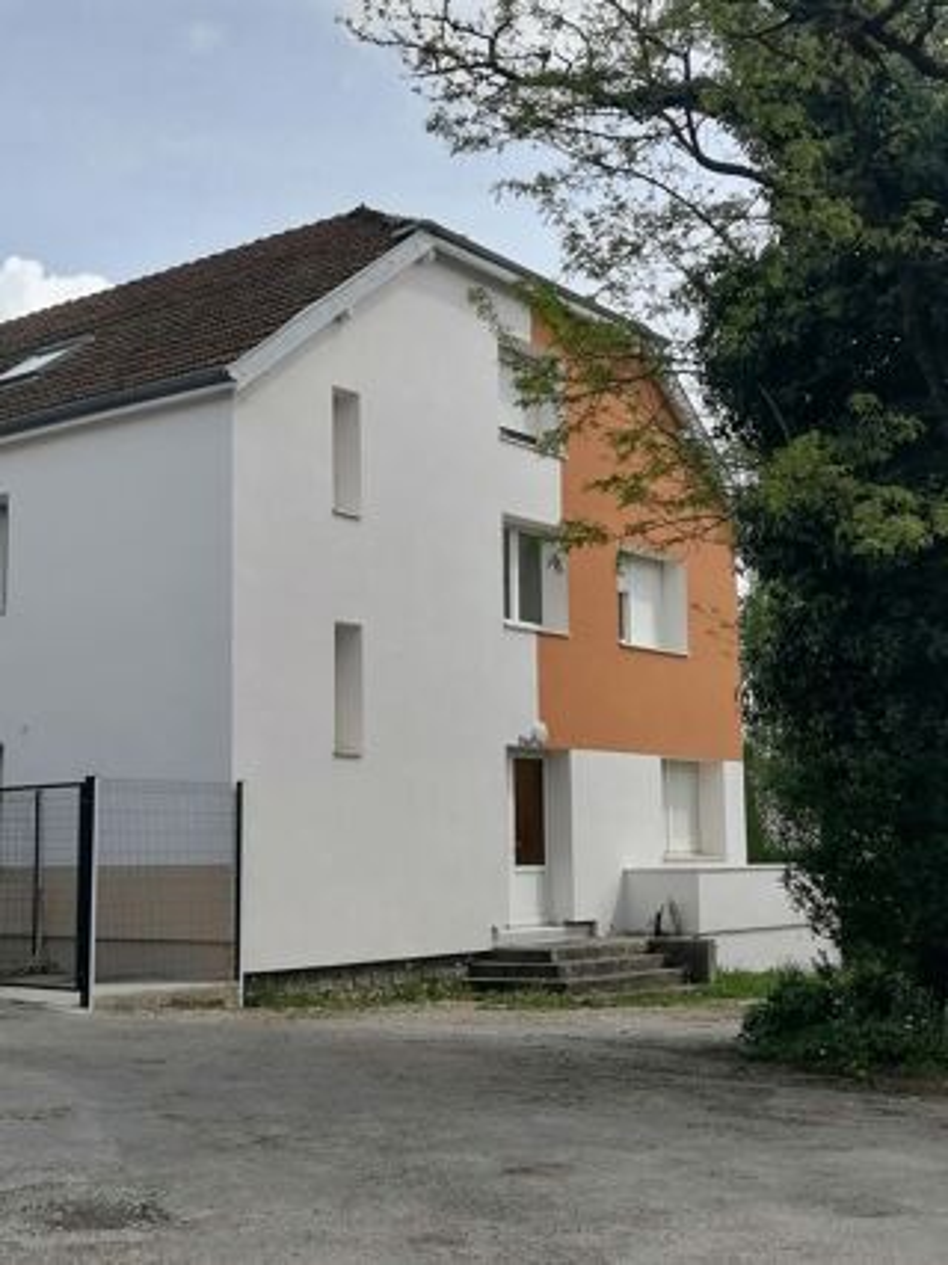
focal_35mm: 45
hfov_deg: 32.2
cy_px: 632
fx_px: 1644
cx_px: 474
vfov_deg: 42.1
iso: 50
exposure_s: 1/1297
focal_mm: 5.4
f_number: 1.8
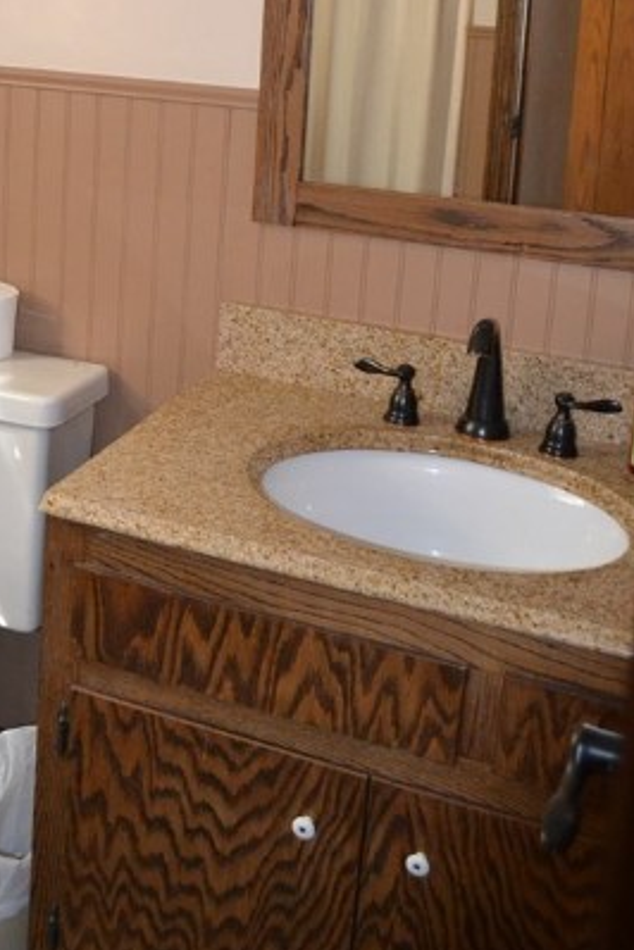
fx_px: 1374
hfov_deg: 25.0
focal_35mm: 52
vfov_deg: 36.3
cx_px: 29
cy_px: 129
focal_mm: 18
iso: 1400
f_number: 3.5
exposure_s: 1/60
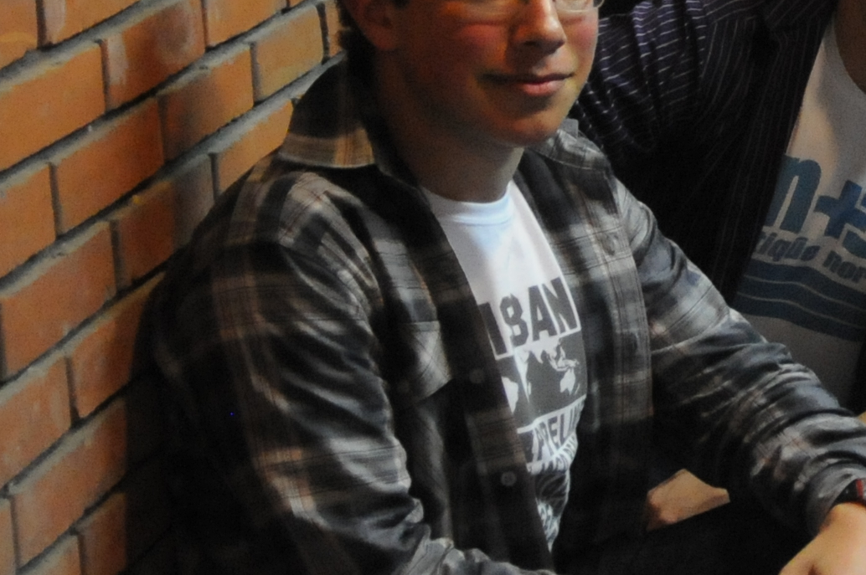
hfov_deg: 13.0
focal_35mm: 143
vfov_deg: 9.5
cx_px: 1554
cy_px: 93
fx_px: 3438
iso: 1600
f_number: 2.8
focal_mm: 23
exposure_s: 1/80
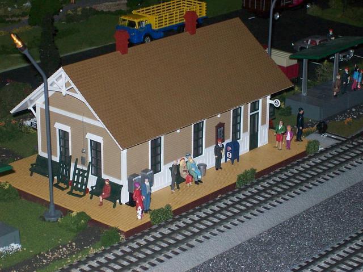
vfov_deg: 13.7
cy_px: 136
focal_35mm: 108
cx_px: 182
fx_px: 1132
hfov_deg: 18.2
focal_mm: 18
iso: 200
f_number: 4.8
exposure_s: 1/128
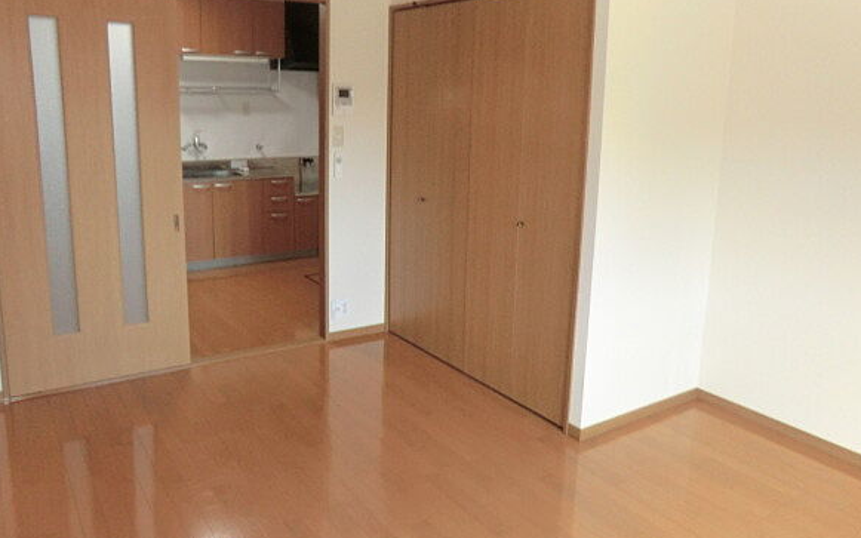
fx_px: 657
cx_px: 425
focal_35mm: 28
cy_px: 228
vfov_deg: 44.4
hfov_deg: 66.5
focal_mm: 4.3
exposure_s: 1/60
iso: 250
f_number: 3.2
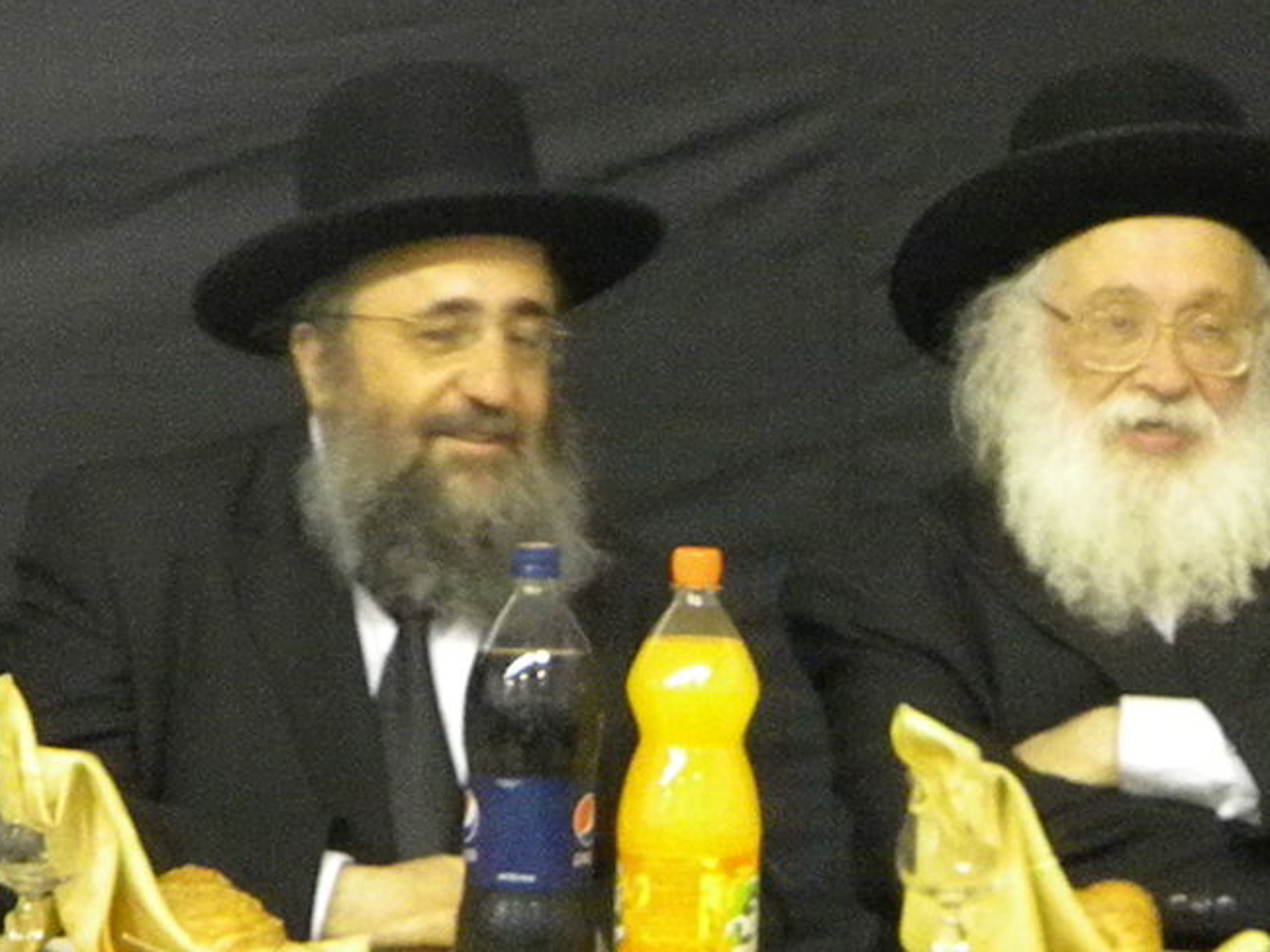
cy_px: 607
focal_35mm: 357
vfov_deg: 4.2
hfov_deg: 5.6
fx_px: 13098
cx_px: 819
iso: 3200
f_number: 5.4
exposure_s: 1/32.1
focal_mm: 41
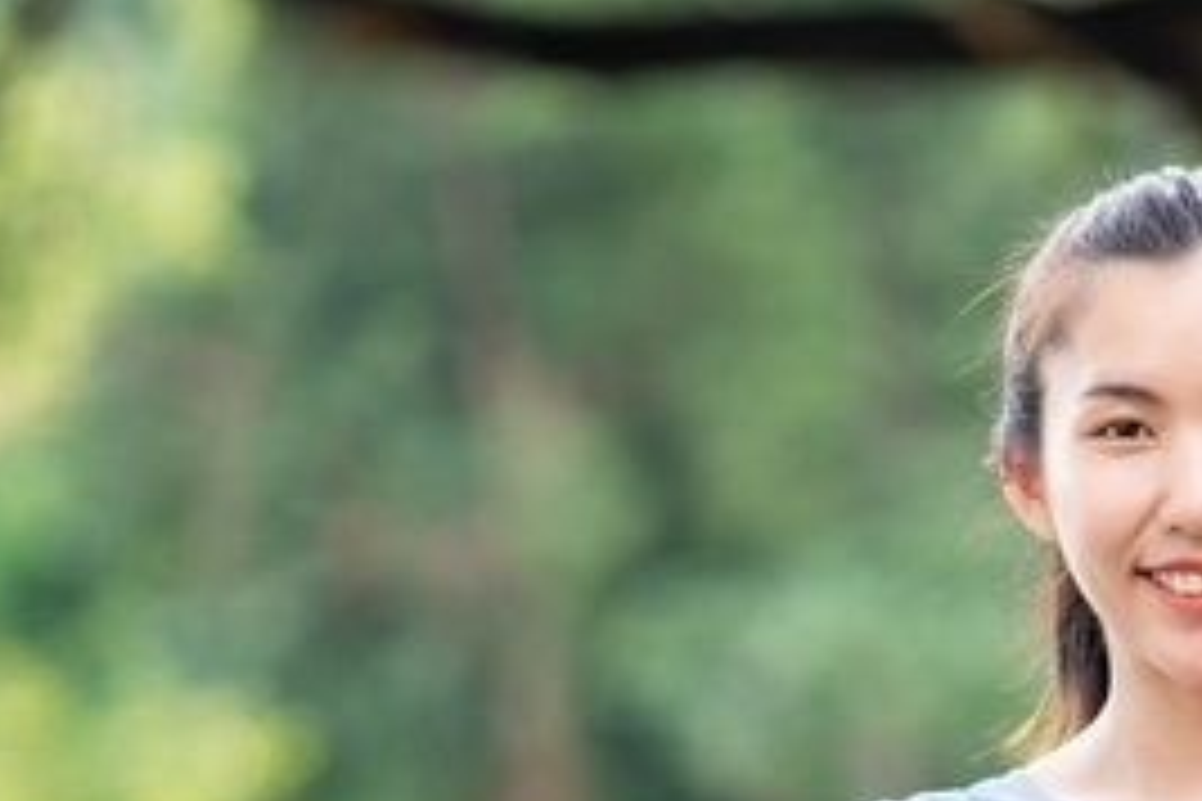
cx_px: 810
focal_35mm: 255
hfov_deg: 8.1
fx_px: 8514
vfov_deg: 5.4
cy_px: 907
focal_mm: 85
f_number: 1.8
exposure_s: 1/800
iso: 250
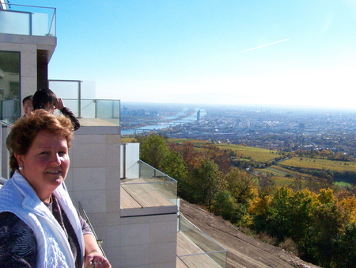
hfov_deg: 49.0
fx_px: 391
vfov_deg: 37.8
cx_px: 178
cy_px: 134
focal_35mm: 38
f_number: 5.6
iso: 400
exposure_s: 1/1600
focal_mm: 6.3
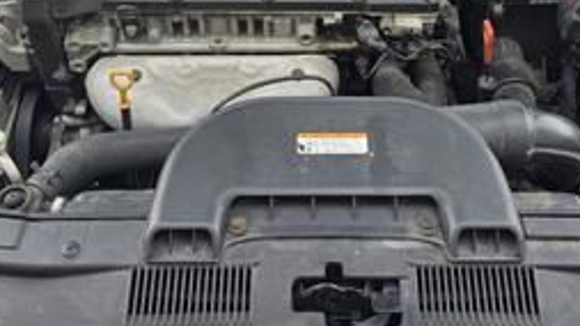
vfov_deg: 22.7
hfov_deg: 41.3
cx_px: 309
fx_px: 769
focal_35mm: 50
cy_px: -21
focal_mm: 6.3
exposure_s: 1/180
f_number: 1.7
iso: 32
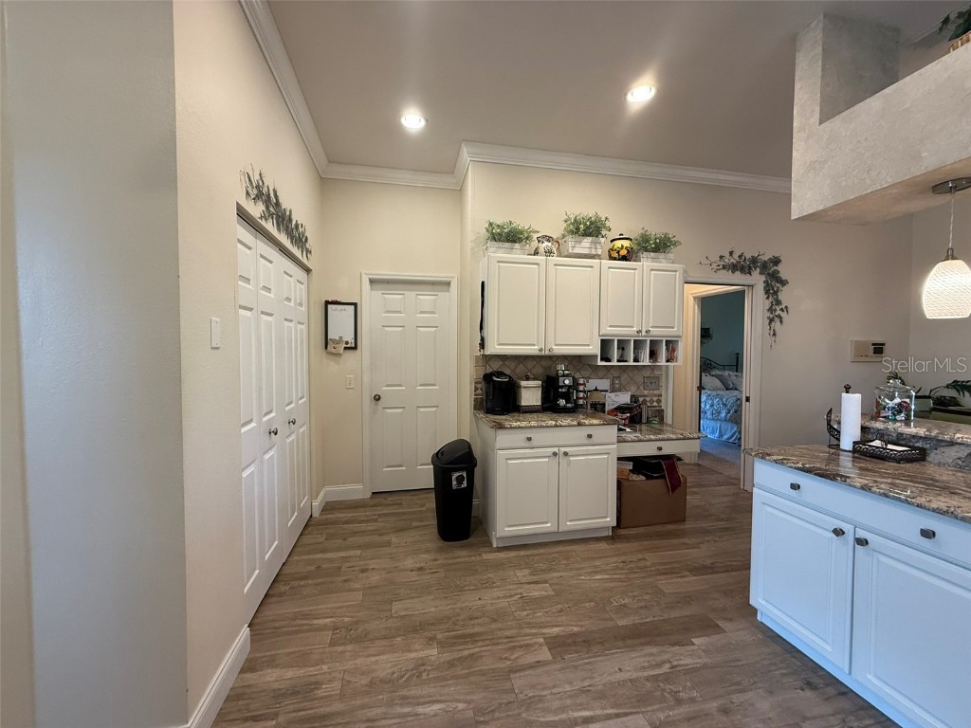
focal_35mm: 14
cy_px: 364
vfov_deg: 85.7
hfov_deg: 102.1
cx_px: 486
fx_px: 393
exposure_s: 1/60
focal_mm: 2.22
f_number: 2.2
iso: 200
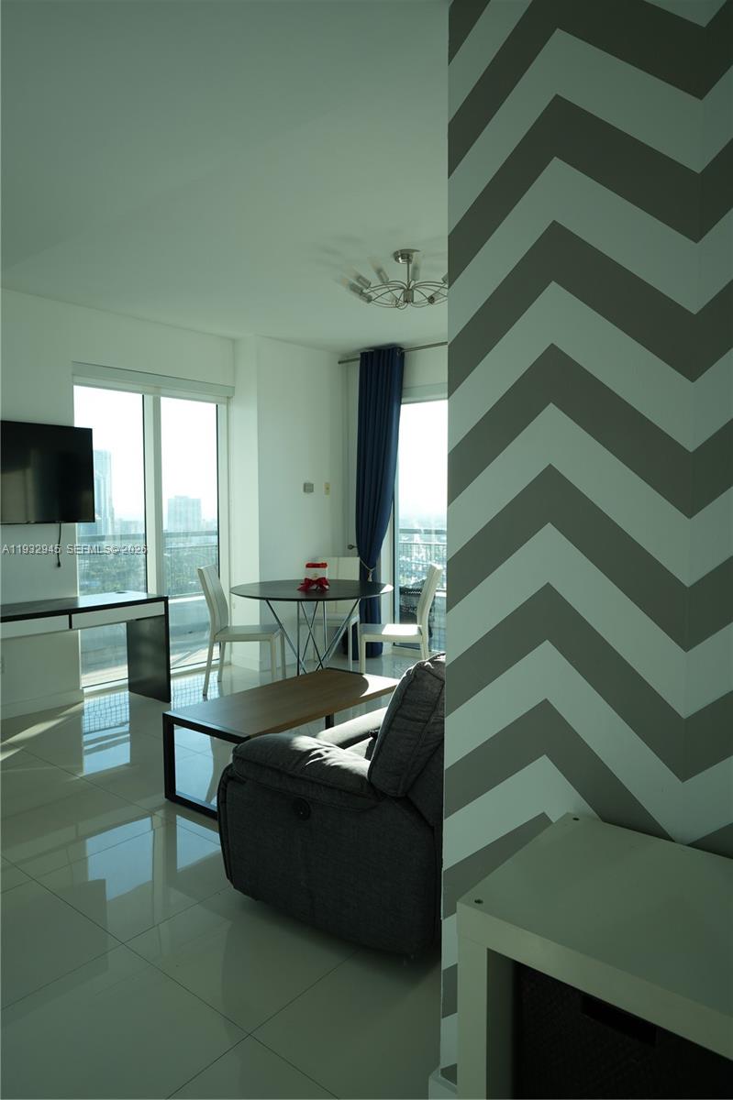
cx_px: 366
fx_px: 683
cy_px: 550
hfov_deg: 56.4
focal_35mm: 22
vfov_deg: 77.7
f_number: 4
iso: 100
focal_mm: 14.9
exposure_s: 1/160
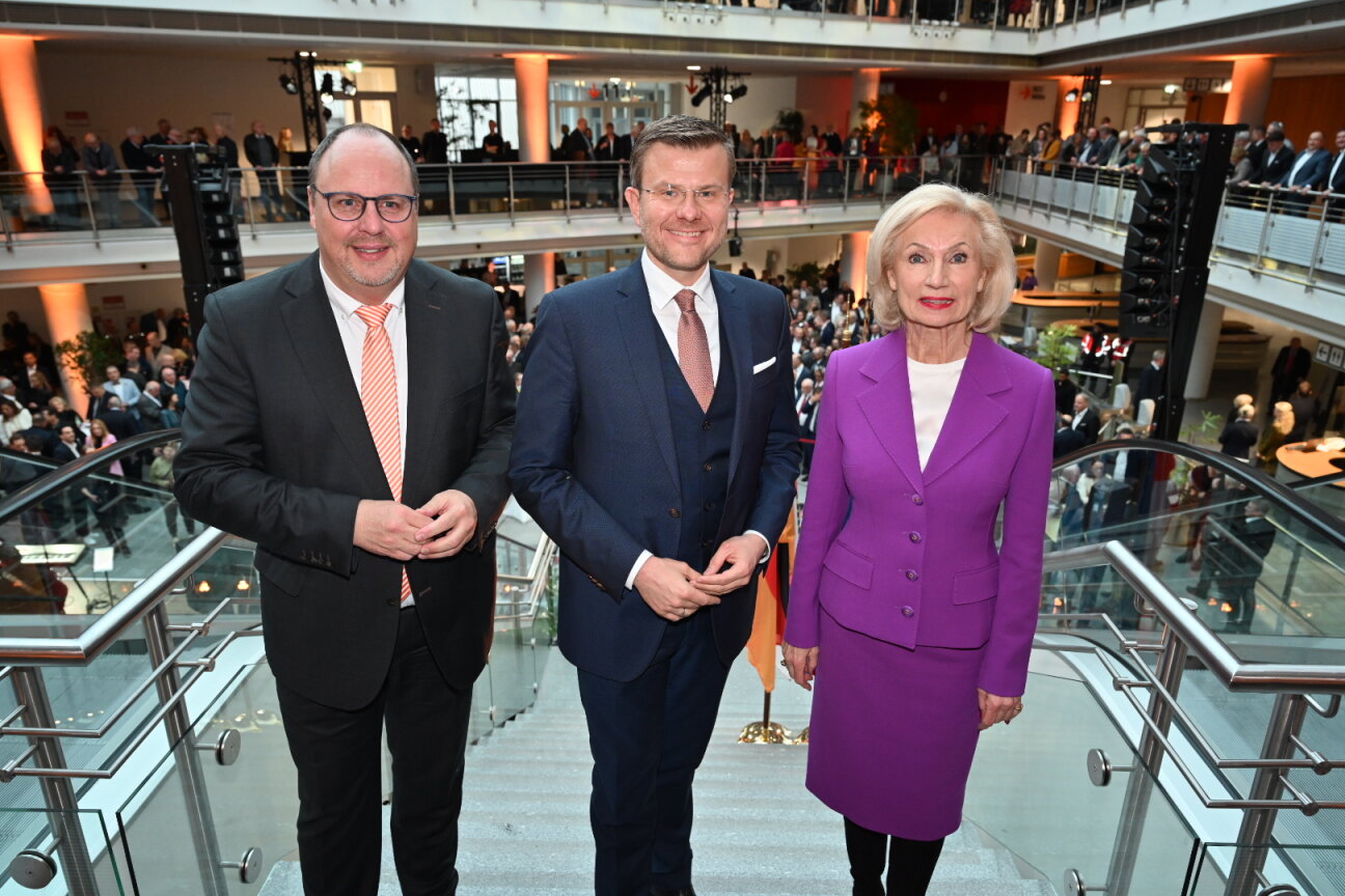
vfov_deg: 51.3
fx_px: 934
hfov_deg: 71.5
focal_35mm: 25
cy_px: 448
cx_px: 672
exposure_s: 1/50
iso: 1000
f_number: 4.5
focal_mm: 25
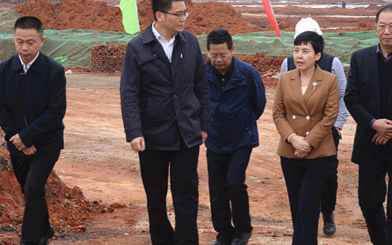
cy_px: 101
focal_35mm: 66
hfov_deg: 31.1
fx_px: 705
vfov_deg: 19.7
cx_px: 209
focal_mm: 40
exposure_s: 1/80
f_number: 5.6
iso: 100
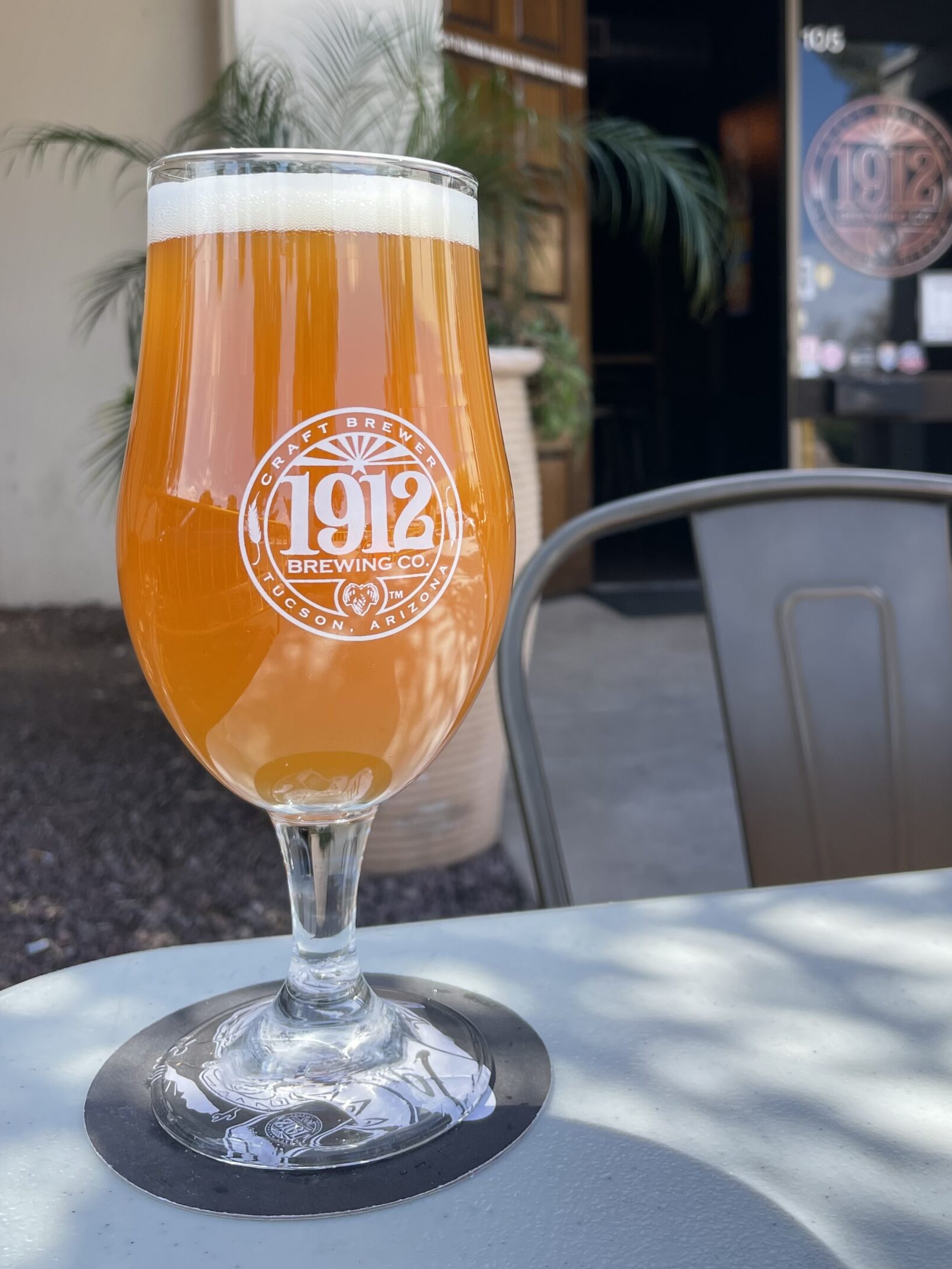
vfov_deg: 58.1
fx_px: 1137
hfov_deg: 45.4
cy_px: 533
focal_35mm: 31
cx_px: 459
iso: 32
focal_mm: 4.2
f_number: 1.6
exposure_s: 1/725
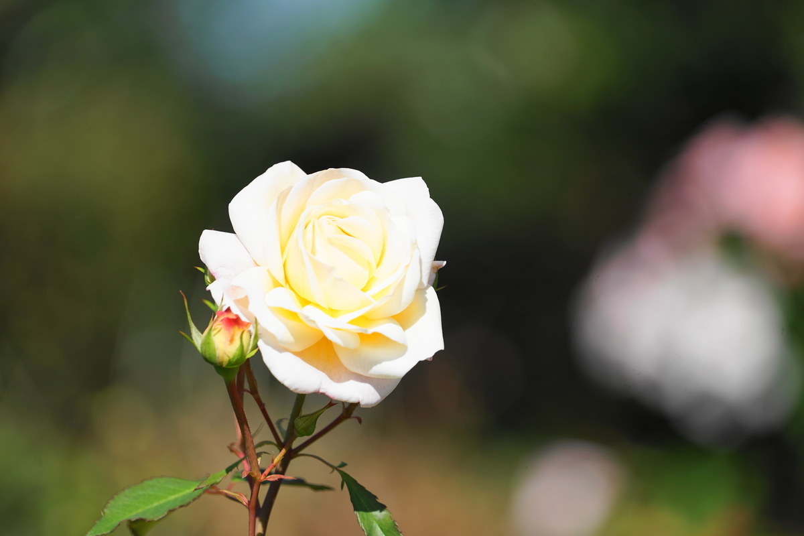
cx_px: 402
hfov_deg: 7.0
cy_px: 268
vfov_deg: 4.6
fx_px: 6610
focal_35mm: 296
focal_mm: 296
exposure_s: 1/500
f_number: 6.3
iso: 100
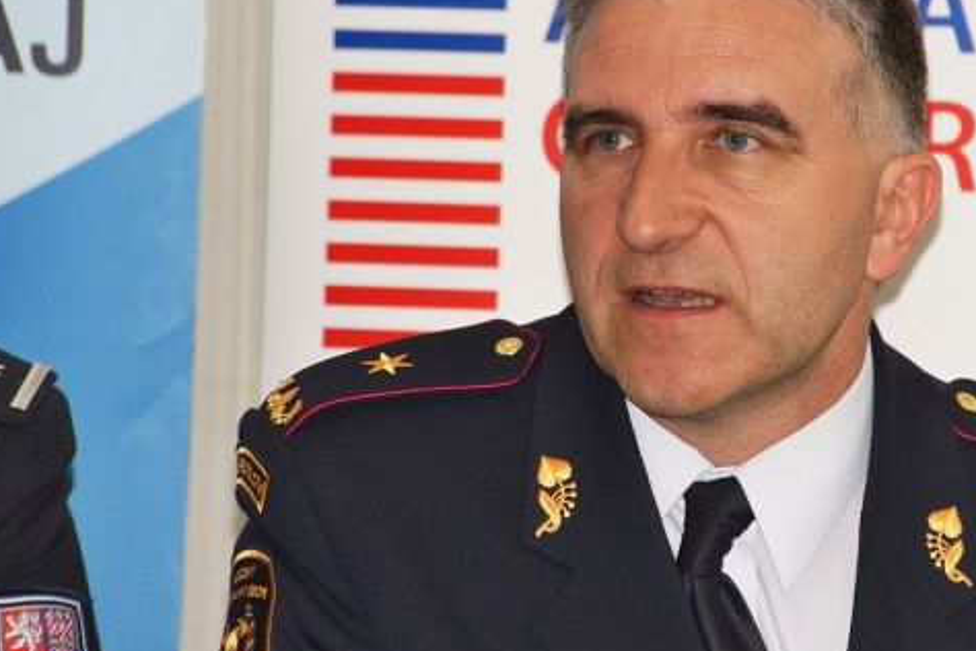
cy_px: 232
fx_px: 8783
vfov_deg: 4.2
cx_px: 649
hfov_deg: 6.4
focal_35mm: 324
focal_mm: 160
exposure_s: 1/200
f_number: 5.6
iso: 640
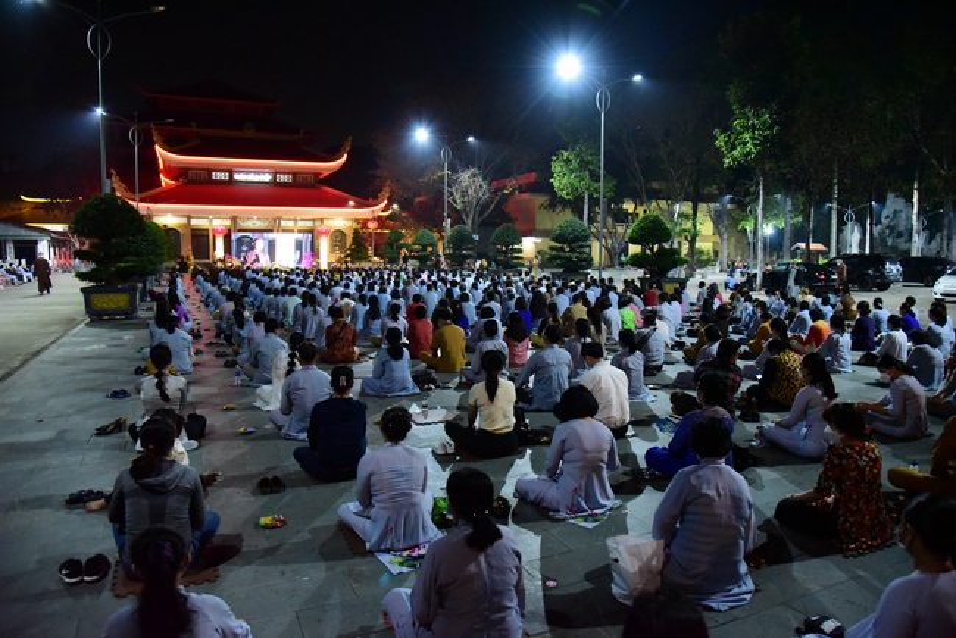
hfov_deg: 73.7
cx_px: 478
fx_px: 638
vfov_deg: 53.2
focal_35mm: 24
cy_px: 319
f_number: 4
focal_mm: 24
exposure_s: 1/125
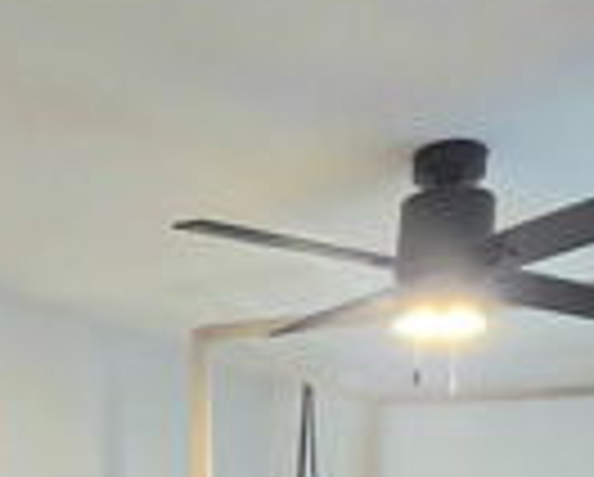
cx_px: 187
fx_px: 722
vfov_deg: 29.6
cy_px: 616
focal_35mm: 41
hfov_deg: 43.9
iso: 400
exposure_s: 1/60.2
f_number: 2.2
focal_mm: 2.2
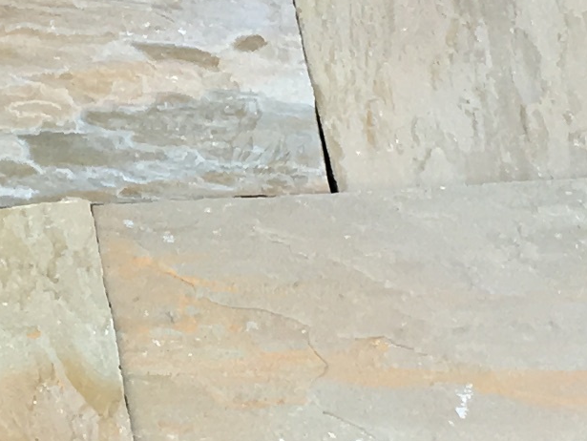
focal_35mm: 190
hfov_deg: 10.4
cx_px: 73
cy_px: 88
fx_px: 3224
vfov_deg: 7.8
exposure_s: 1/100
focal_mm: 4.15
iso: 32
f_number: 2.2
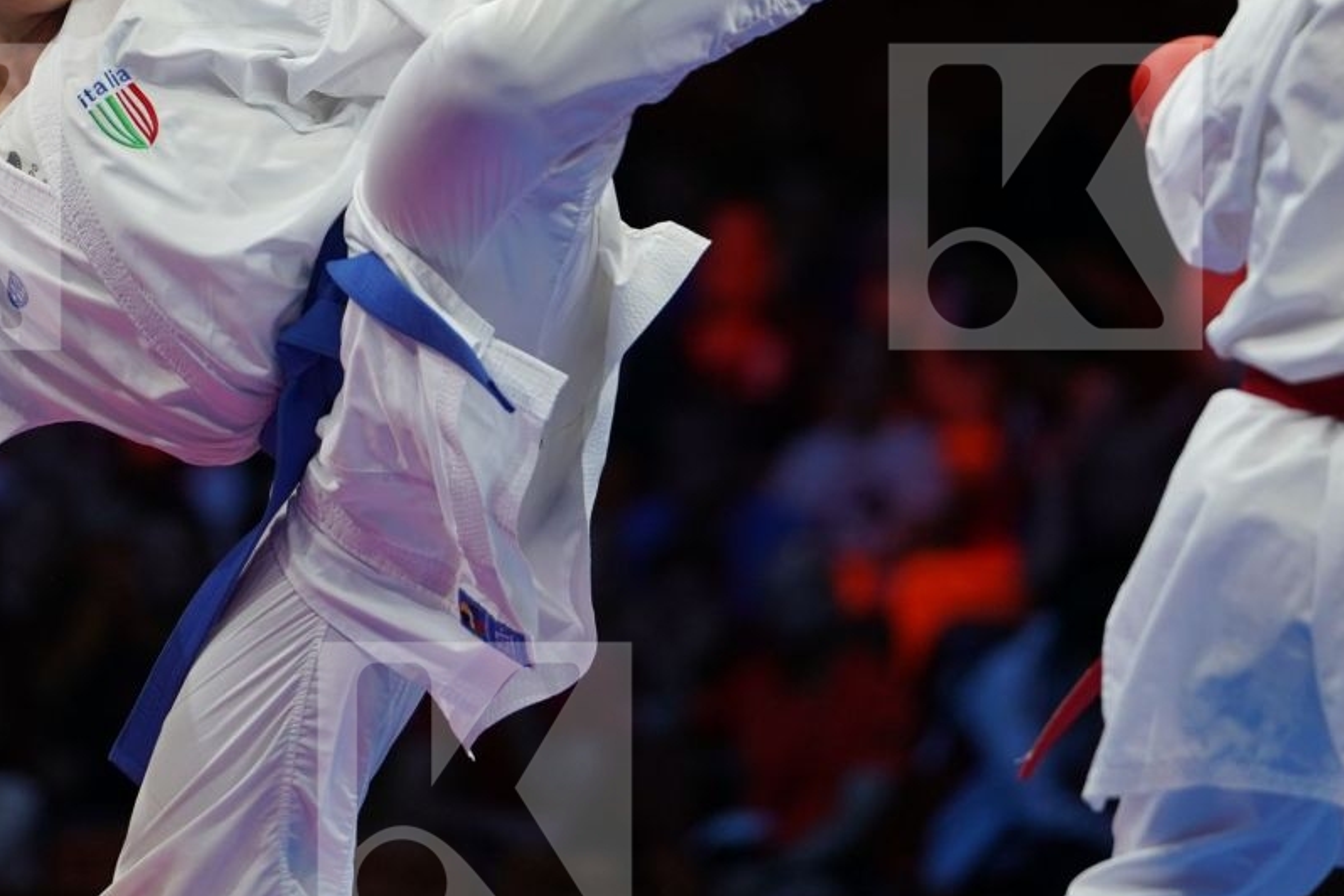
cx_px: 475
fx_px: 16836
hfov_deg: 4.6
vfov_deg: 3.0
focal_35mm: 451
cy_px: 197
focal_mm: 200
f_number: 2.8
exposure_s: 1/1000
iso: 800
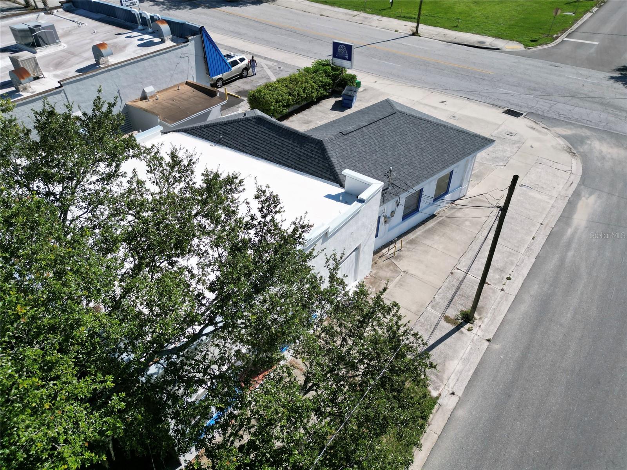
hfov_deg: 71.6
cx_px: 314
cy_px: 235
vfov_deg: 56.8
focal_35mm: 24
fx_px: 435
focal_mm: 6.72
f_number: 1.7
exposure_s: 1/4000
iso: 160
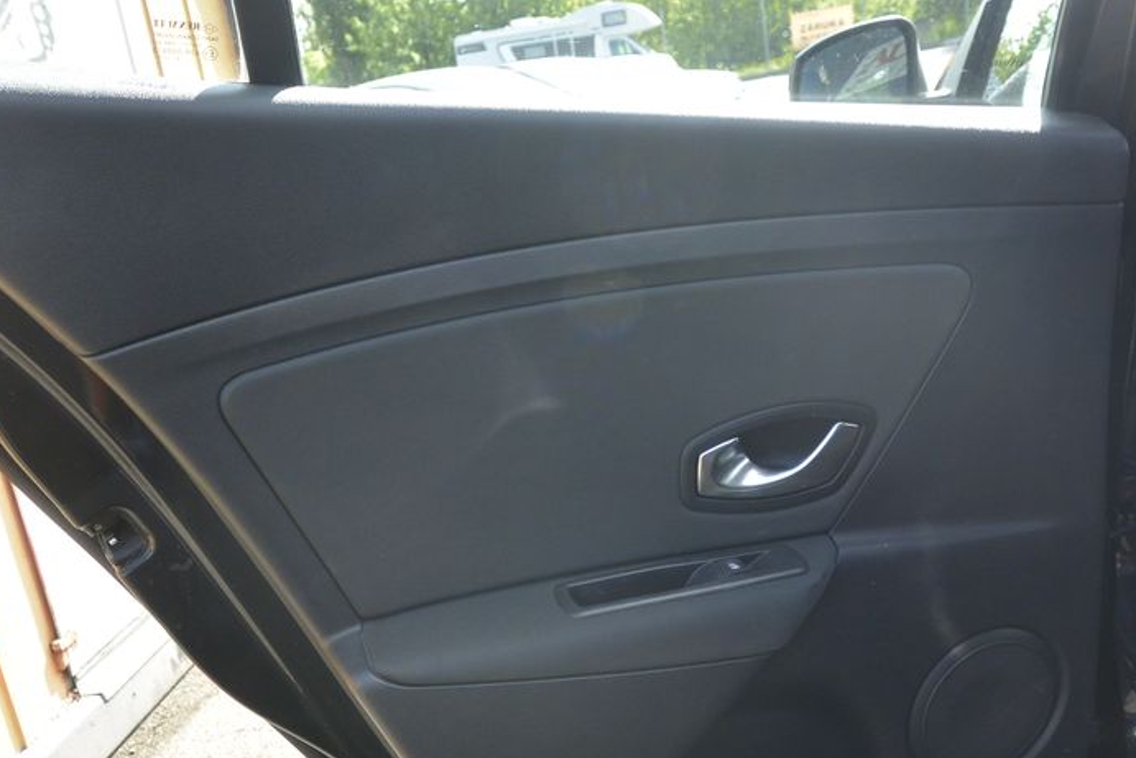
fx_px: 1262
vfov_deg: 33.0
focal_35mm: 40
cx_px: 534
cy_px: 534
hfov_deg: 48.4
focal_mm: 10
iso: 160
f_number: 3.5
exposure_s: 1/250
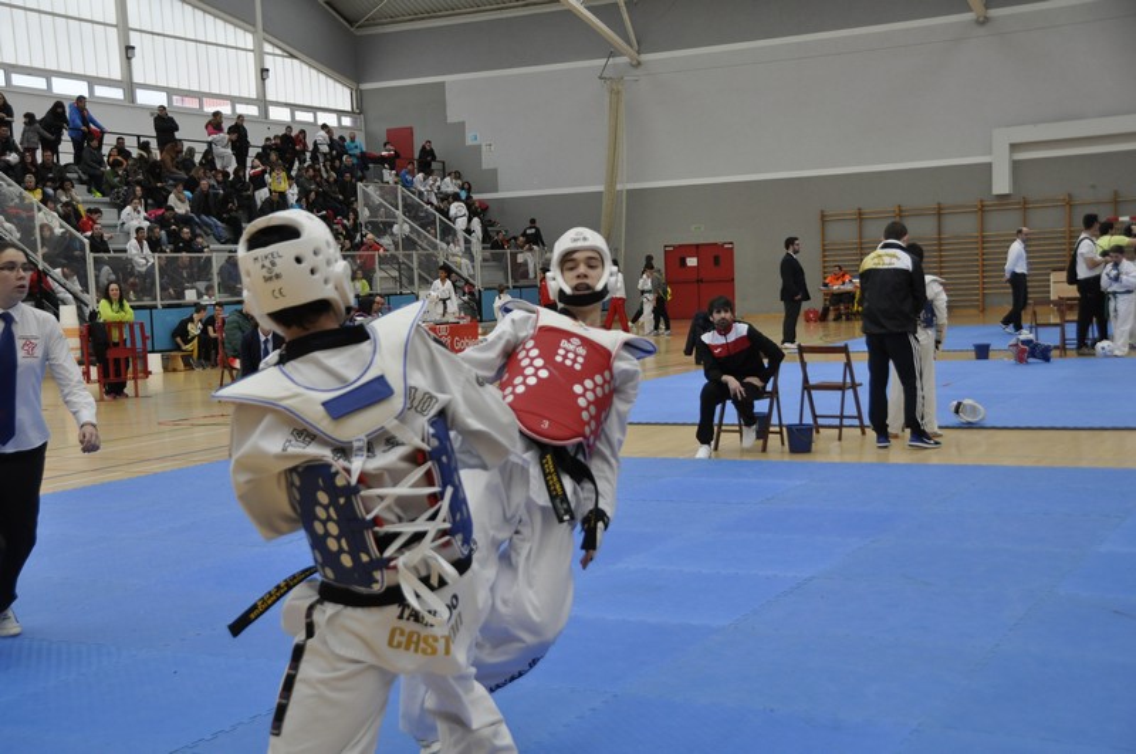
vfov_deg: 28.0
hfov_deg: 41.2
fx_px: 1513
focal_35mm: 48
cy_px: 377
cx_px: 568
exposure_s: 1/2000
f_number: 4
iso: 800
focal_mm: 32
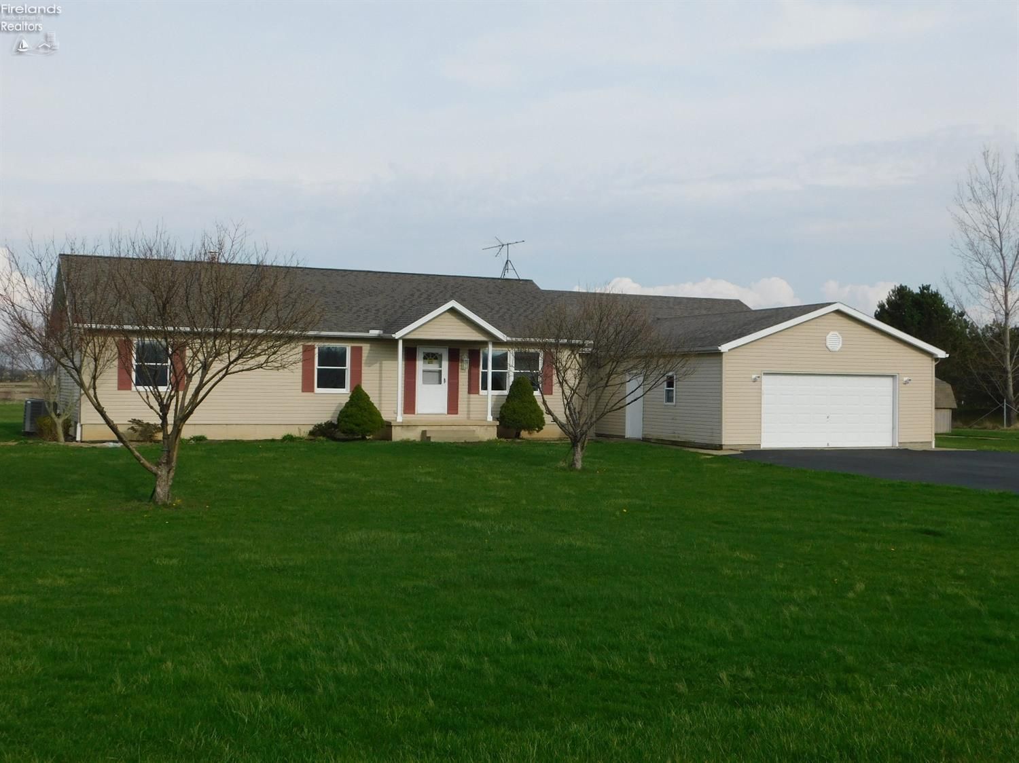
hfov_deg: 46.8
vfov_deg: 35.9
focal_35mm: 40
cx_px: 510
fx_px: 1177
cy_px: 382
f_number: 3.6
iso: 125
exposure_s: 1/1250
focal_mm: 7.1
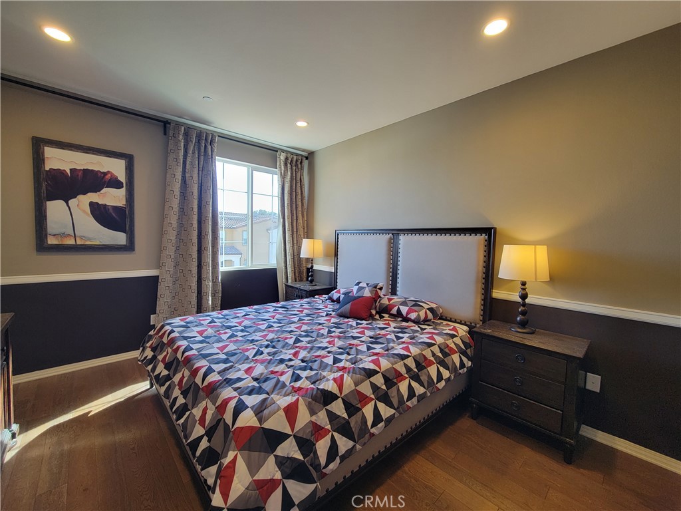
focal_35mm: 13
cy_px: 256
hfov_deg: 106.2
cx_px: 340
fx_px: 256
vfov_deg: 89.9
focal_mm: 2.2
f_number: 2.2
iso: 100
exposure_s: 1/60
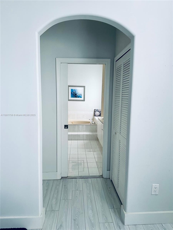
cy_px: 115
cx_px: 86
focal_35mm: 24
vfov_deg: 71.6
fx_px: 160
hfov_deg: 56.8
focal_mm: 6.86
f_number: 1.78
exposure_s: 1/60
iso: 400
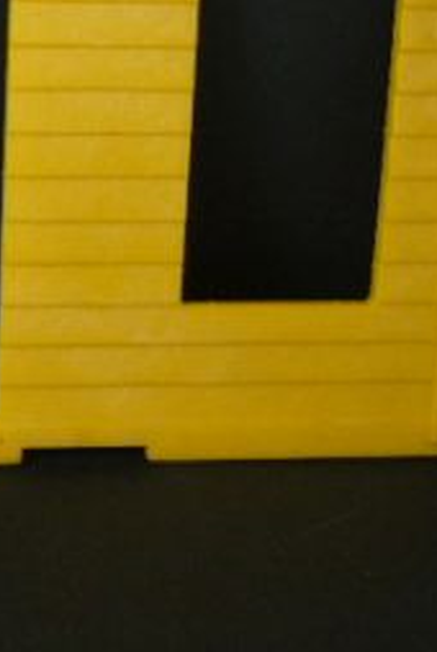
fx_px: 1471
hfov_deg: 15.9
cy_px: 199
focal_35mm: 81
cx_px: -157
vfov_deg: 24.9
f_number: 2.8
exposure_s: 1/30
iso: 100
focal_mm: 6
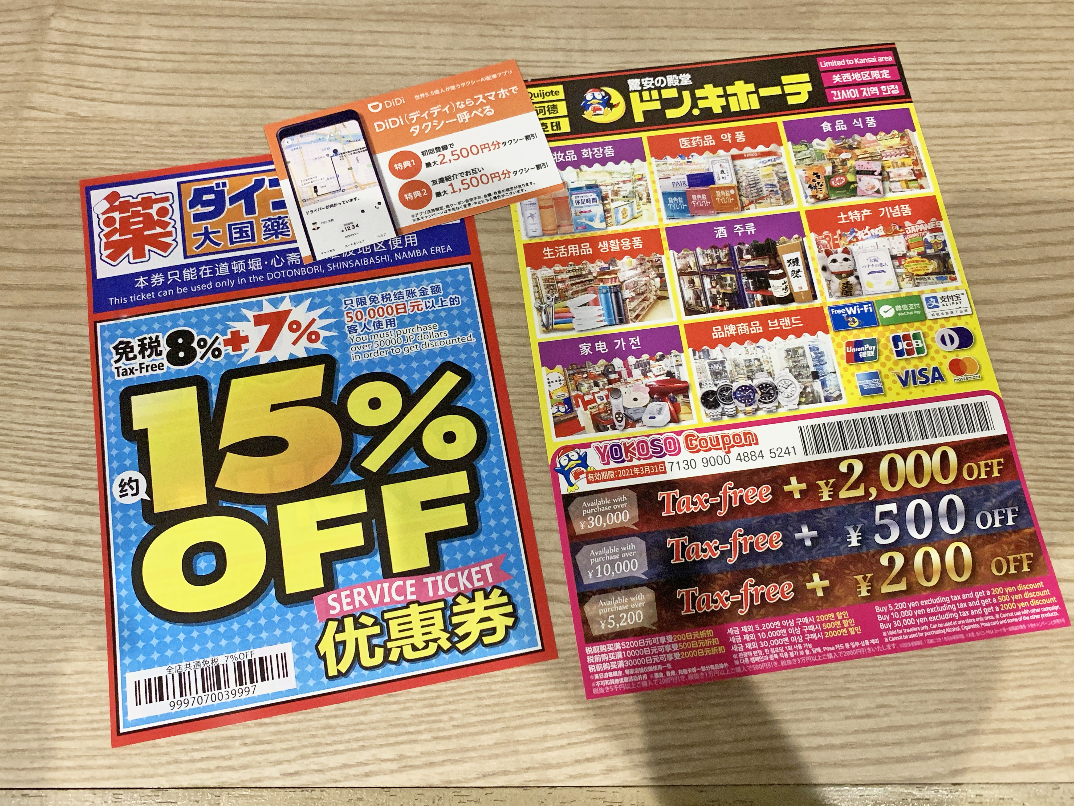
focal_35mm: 26
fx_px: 807
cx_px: 537
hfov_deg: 67.3
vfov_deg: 53.1
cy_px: 403
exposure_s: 1/40
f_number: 1.8
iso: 400
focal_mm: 4.25
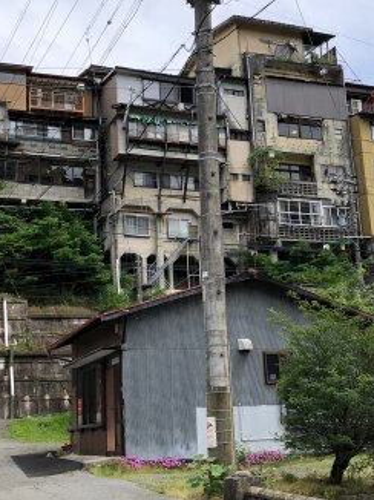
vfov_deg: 34.9
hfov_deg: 26.5
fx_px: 793
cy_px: 209
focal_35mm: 55
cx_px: 205
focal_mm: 3.99
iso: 25
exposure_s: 1/2525
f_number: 1.8
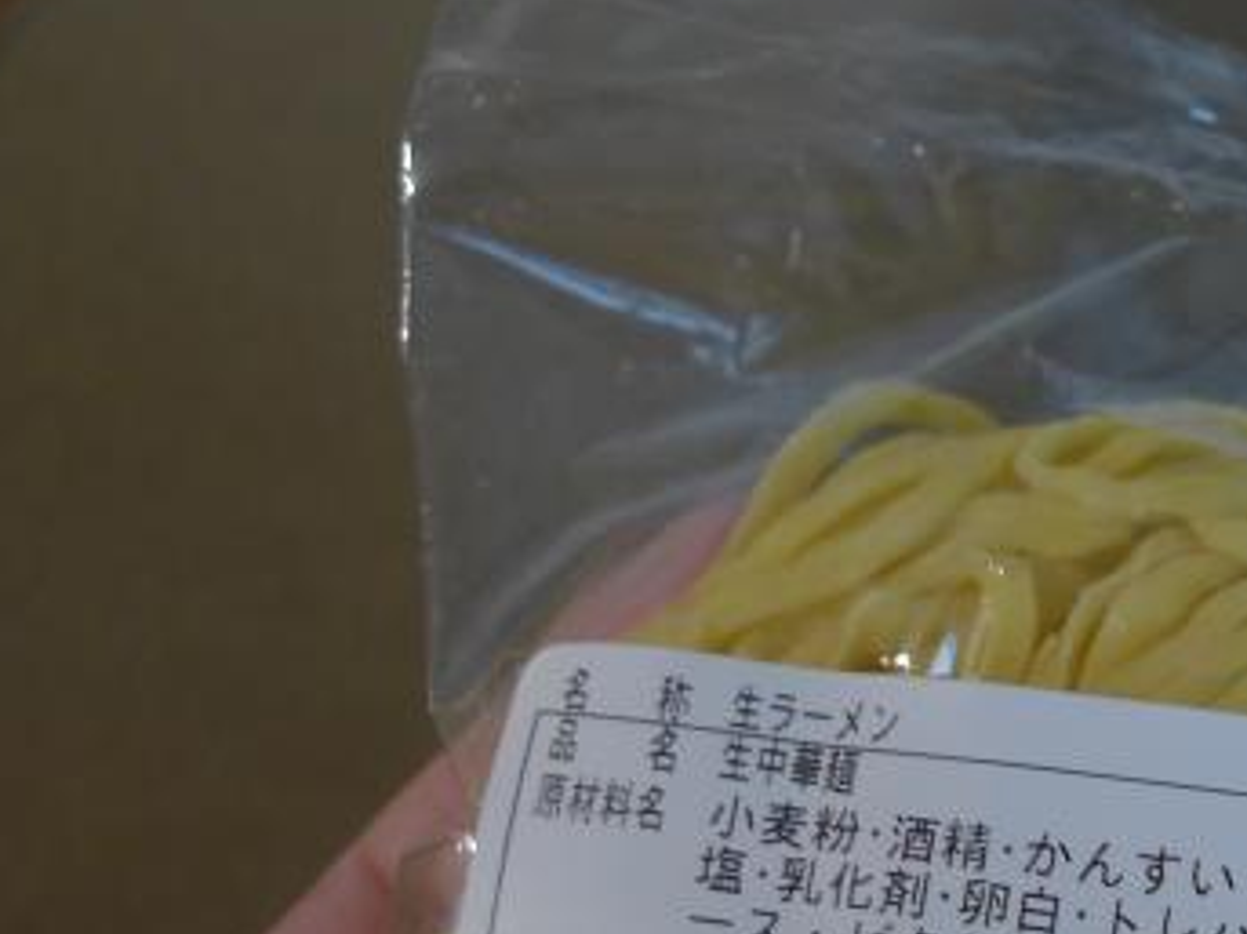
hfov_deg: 32.2
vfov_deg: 25.1
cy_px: 879
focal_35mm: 56
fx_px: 2017
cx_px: 1189
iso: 80
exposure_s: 1/30
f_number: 2
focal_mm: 5.1
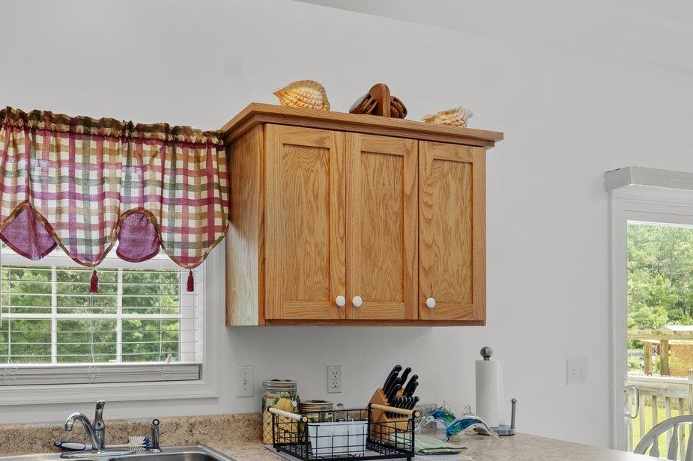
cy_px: 344
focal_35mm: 31
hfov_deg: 57.7
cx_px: 187
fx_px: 597
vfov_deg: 41.1
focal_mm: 14
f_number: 8
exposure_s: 1/2.5
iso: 100
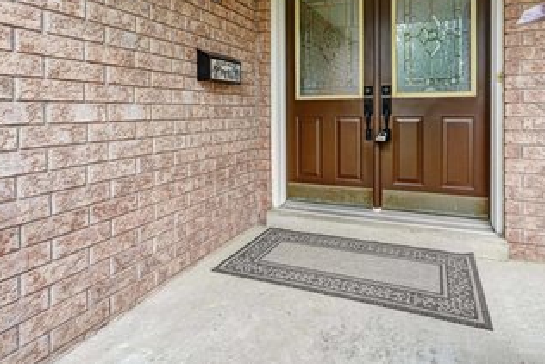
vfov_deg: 55.8
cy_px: 116
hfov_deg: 78.4
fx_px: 333
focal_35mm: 22
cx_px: 298
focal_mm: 16
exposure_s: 1/160
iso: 400
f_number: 9
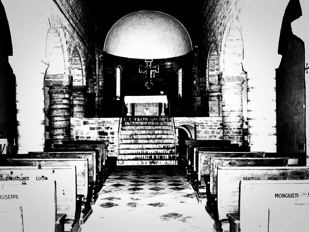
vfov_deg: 40.7
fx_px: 312
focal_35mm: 35
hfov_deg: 52.6
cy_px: 116
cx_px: 154
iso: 1600
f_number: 3.8
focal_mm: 6.3
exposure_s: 1/30
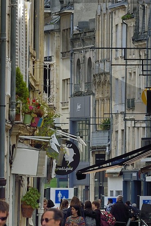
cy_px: -72
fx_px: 5496
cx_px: 197
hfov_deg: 1.6
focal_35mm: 873
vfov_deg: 2.4
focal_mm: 200
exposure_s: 1/250
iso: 200
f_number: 9
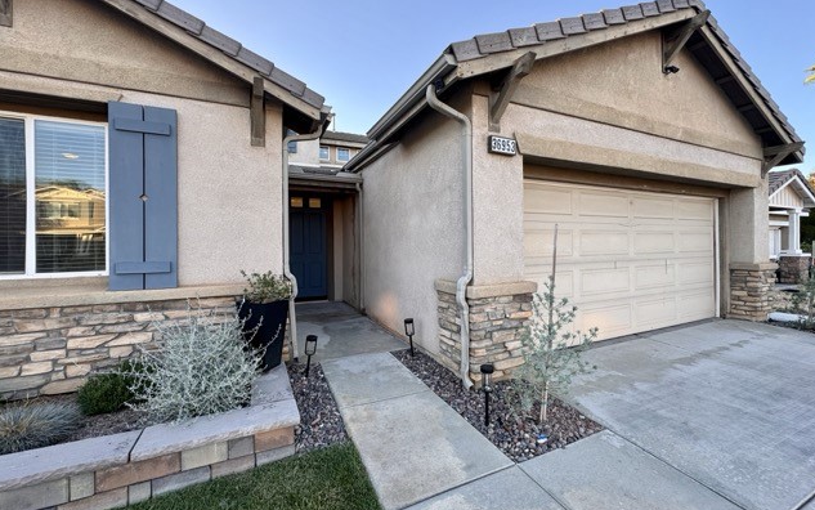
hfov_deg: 101.4
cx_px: 411
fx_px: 333
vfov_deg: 74.8
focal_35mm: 15
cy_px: 246
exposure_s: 1/134
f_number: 2.2
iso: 40
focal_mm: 2.22
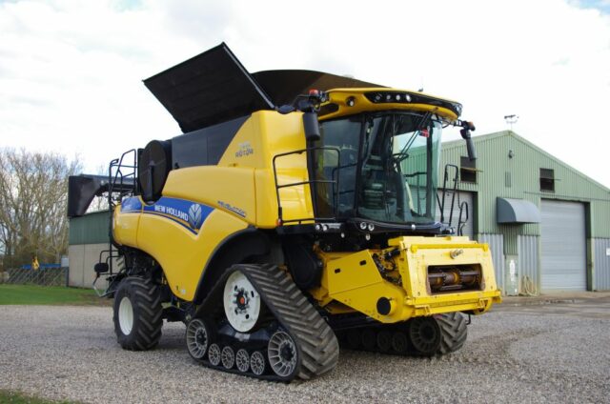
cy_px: 202
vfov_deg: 36.7
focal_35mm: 36
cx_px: 305
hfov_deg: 53.2
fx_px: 609
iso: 100
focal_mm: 24
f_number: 5.6
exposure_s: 1/100
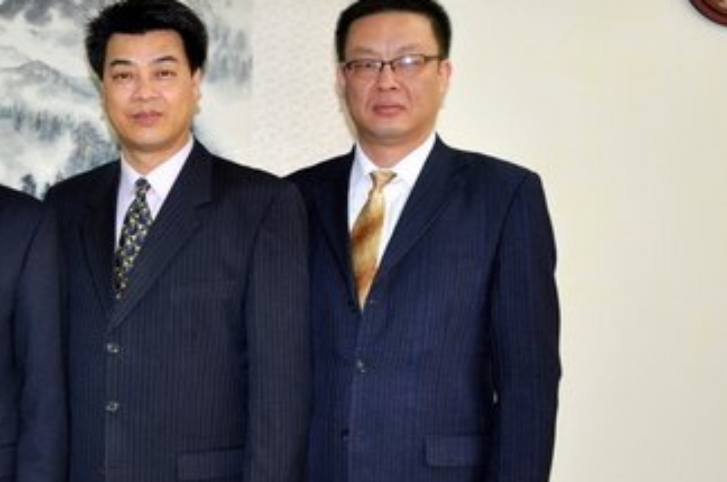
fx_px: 1492
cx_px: 74
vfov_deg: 18.4
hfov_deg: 26.5
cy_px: 284
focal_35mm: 74
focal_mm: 25
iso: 200
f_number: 4
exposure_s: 1/60
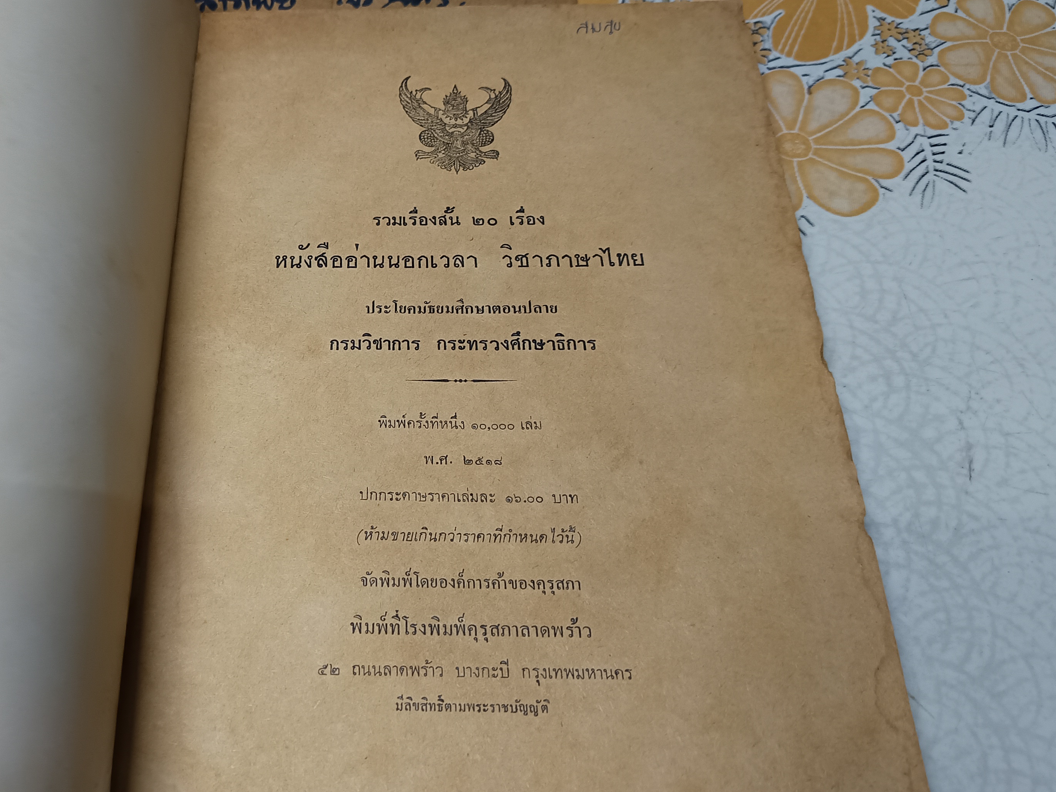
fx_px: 1068
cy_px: 375
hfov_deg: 51.5
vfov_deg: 40.7
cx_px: 339
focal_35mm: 35
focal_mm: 5.31
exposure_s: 1/33.3
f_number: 1.7
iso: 873
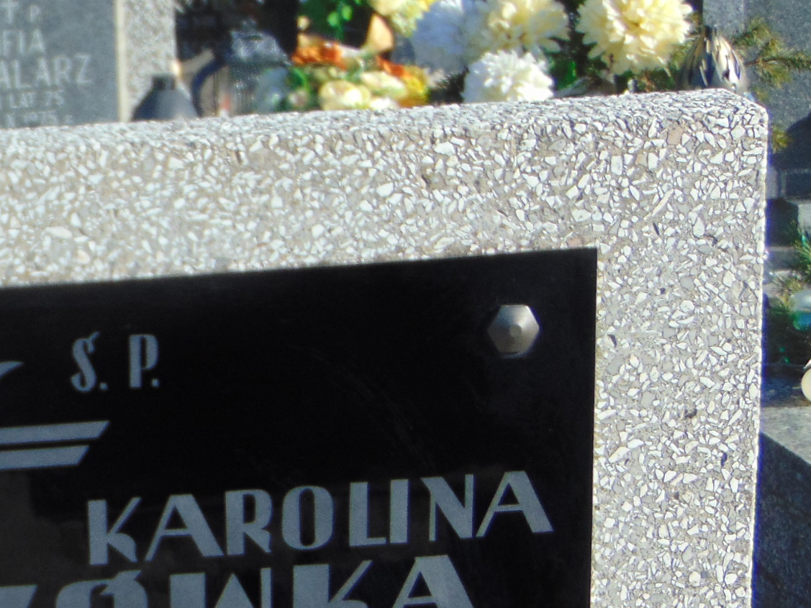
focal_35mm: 115
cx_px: -115
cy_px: 489
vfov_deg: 12.8
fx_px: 2694
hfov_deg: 16.5
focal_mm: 9
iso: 80
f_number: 3.5
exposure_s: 1/500
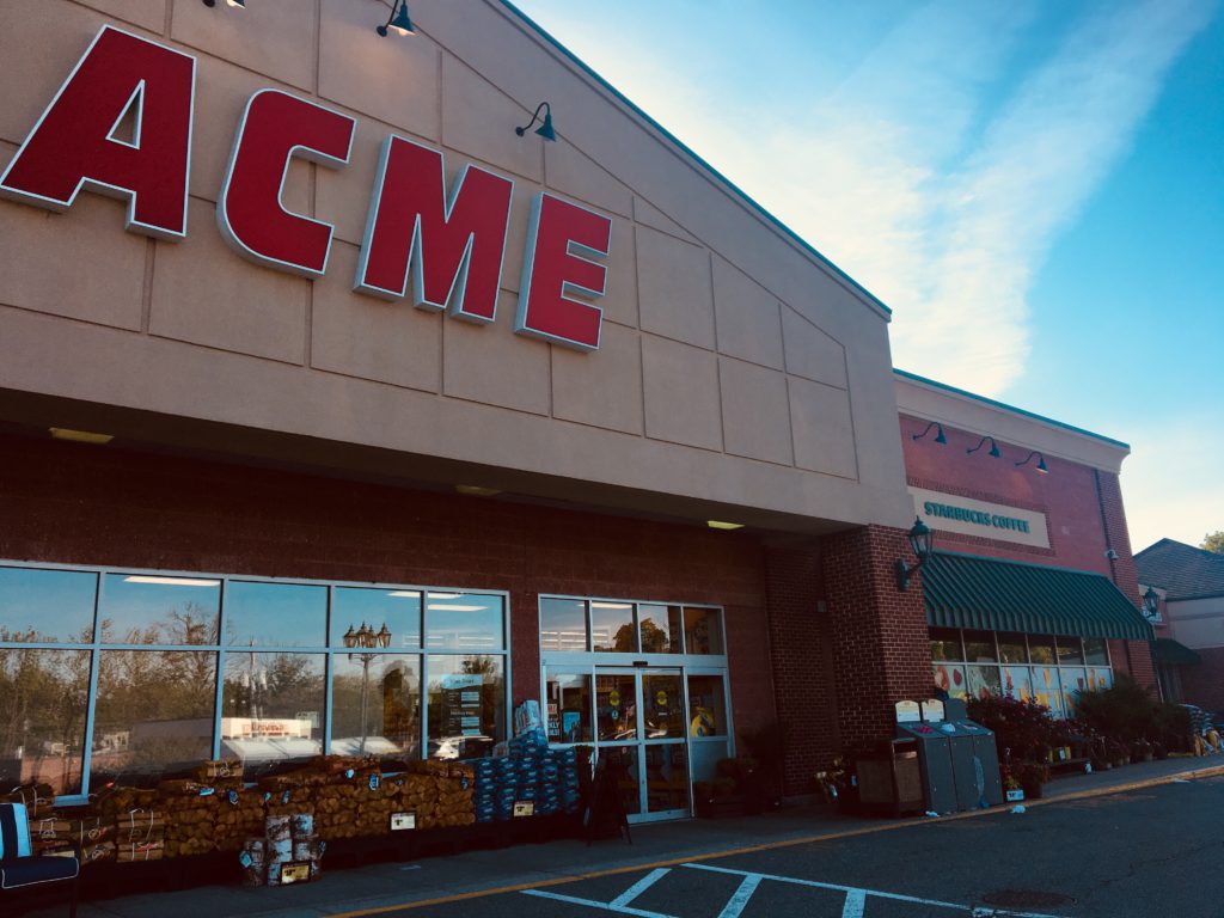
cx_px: 612
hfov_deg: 61.7
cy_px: 459
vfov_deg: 48.2
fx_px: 1025
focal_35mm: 29
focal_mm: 4.15
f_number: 2.2
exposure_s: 1/950
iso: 25
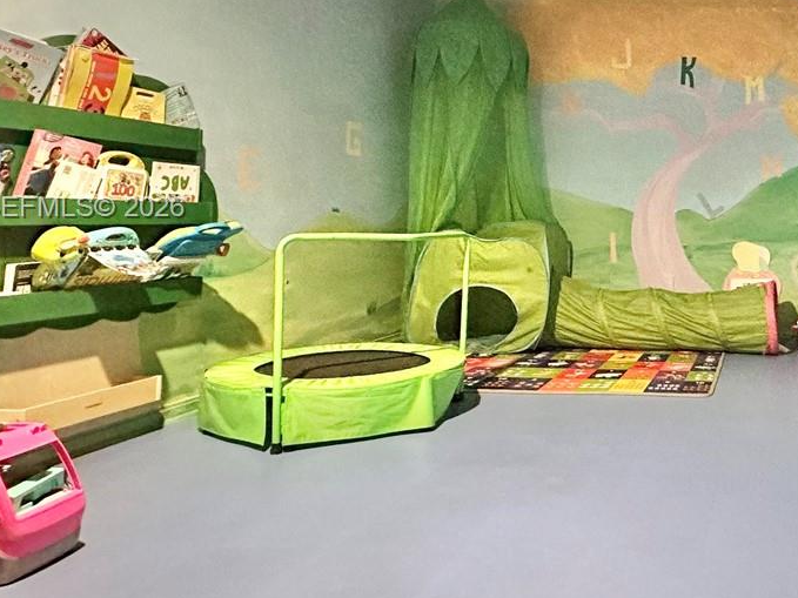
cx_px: 759
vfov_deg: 42.5
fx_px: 761
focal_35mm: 33
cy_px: 209
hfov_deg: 47.9
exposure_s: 1/30
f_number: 2.2
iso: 1600
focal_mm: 2.22
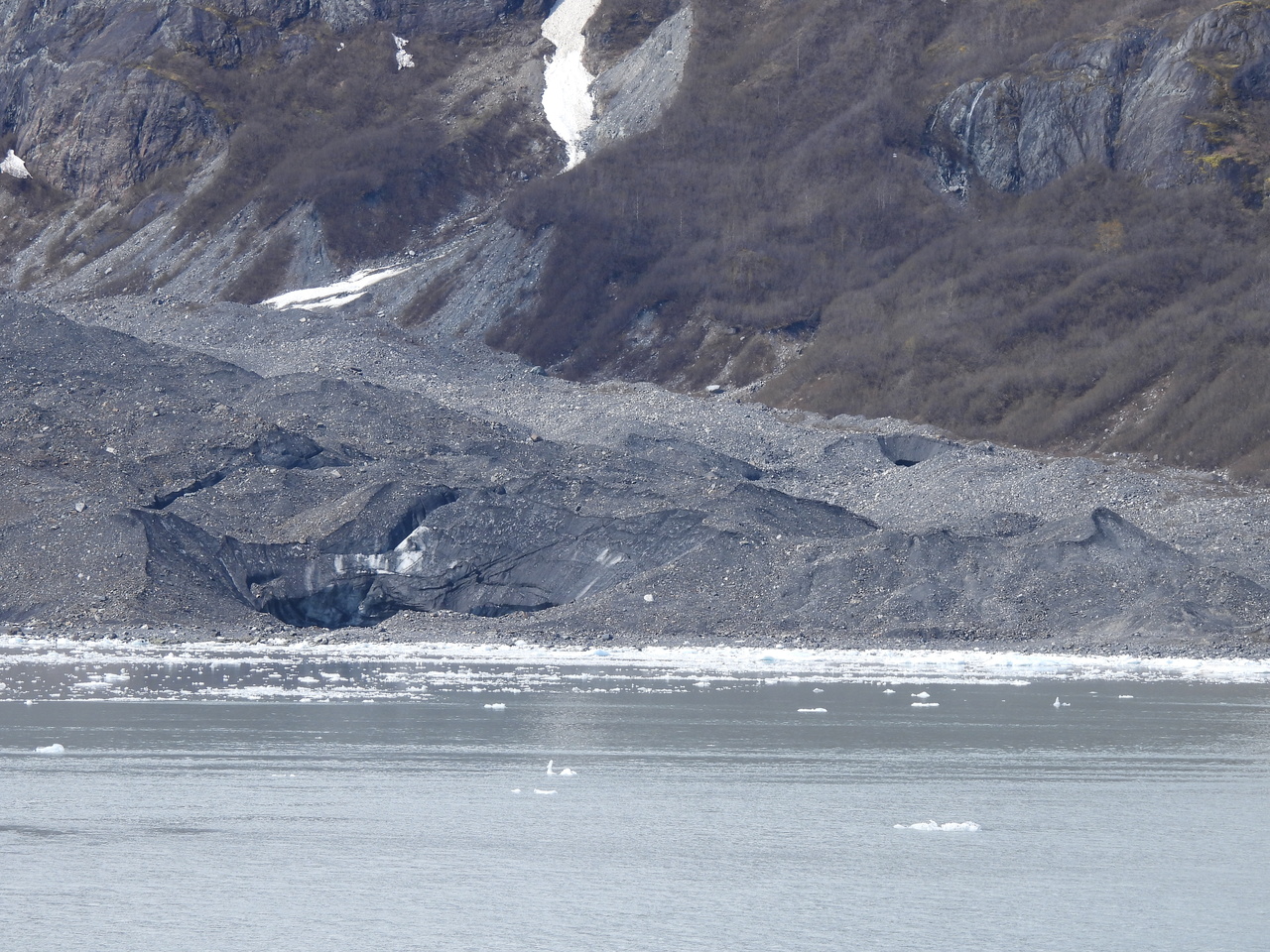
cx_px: 635
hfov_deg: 9.0
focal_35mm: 220
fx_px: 8071
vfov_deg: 6.8
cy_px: 476
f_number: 4.5
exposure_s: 1/800
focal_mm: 39.3
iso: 100
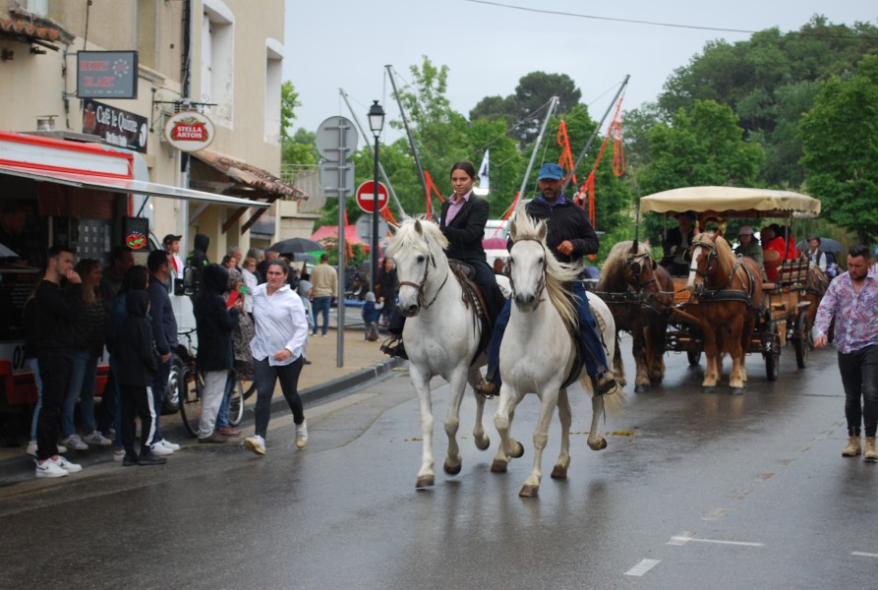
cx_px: 439
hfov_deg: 29.2
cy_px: 295
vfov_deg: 19.8
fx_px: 1687
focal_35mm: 69
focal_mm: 46
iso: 110
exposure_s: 1/125
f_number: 5.6
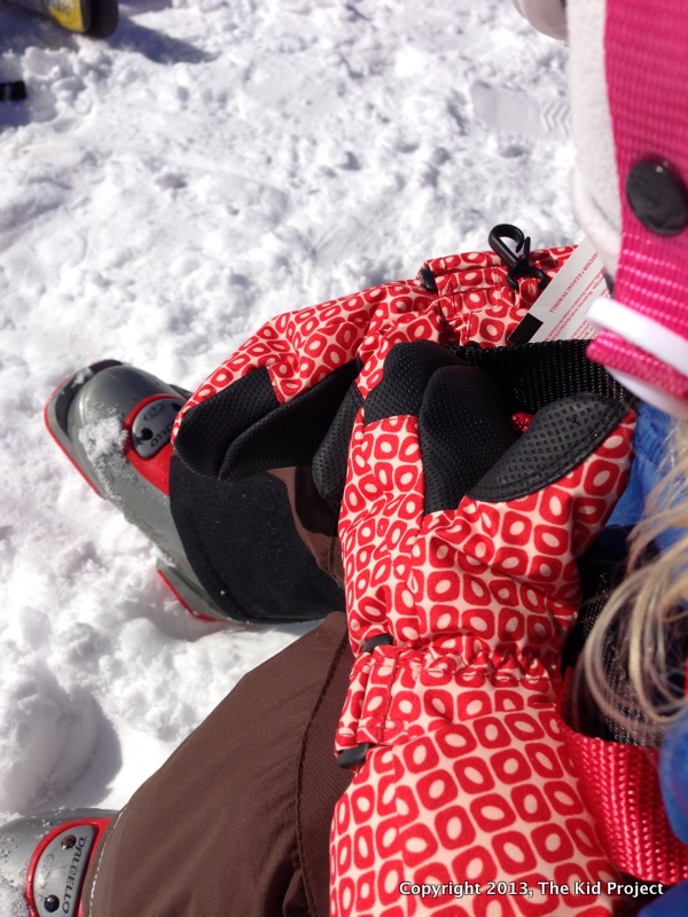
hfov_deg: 42.9
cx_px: 344
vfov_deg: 55.4
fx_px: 875
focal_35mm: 33
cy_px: 458
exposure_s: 1/3195
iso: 50
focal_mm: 4.13
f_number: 2.4
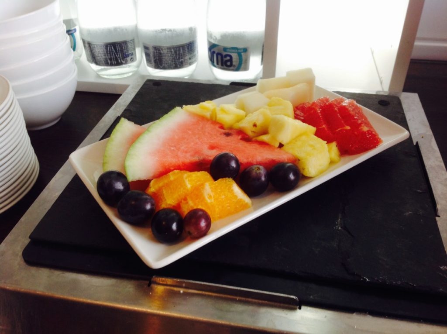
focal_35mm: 35
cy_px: 167
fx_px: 451
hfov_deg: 52.7
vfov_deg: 40.6
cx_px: 224
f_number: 2.4
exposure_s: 1/40
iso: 64
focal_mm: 4.28
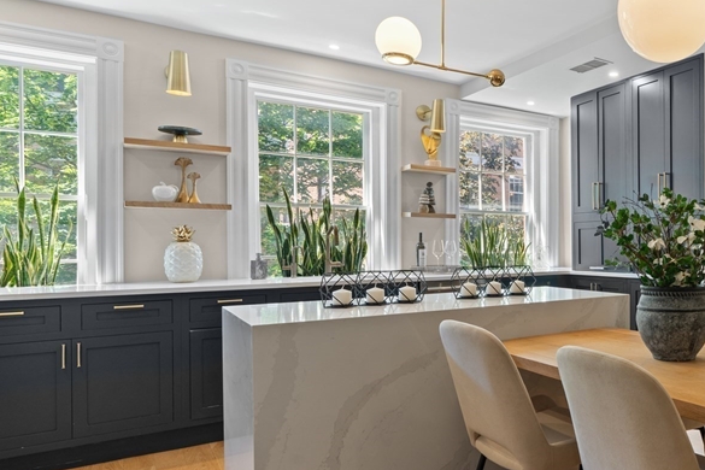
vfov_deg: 46.4
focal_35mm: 28
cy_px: 252
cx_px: 595
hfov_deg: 58.7
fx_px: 548
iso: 320
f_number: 9
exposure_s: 1/1.25
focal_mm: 16
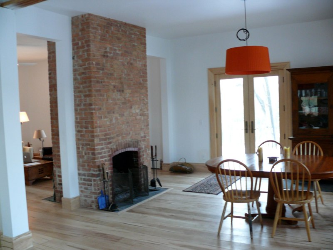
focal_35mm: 35
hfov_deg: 52.6
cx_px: 166
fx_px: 337
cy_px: 125
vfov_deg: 40.7
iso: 200
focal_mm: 7.4
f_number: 2.8
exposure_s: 1/15
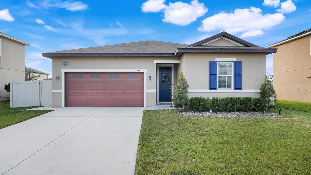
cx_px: 154
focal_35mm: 25
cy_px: 90
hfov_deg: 74.1
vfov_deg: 46.0
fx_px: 206
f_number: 9
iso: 250
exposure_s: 1/30
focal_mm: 23
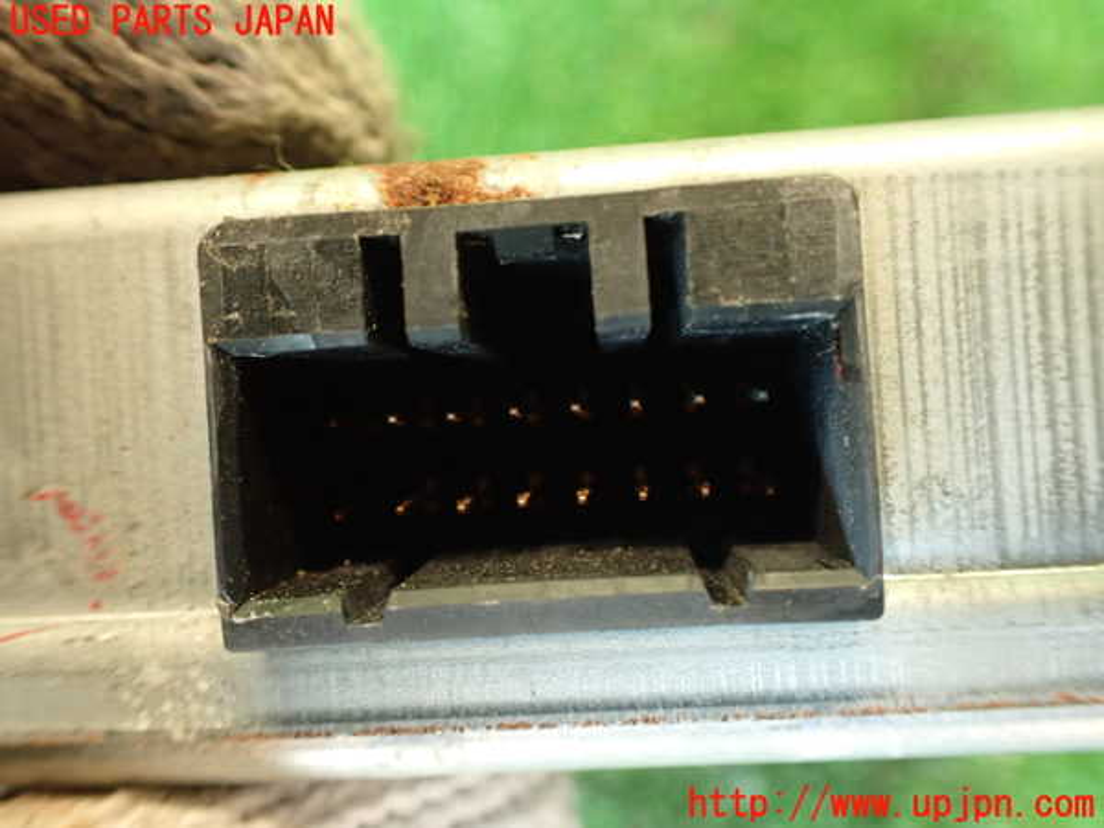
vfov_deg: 46.8
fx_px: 957
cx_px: 552
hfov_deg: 60.0
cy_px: 414
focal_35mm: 30
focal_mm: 5.4
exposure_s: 1/30
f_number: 2.3
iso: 500
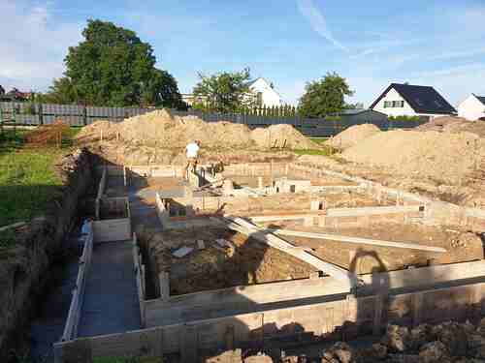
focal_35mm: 26
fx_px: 364
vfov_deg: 53.1
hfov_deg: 67.3
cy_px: 182
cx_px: 242
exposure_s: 1/950
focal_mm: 4.3
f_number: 2.4
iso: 50
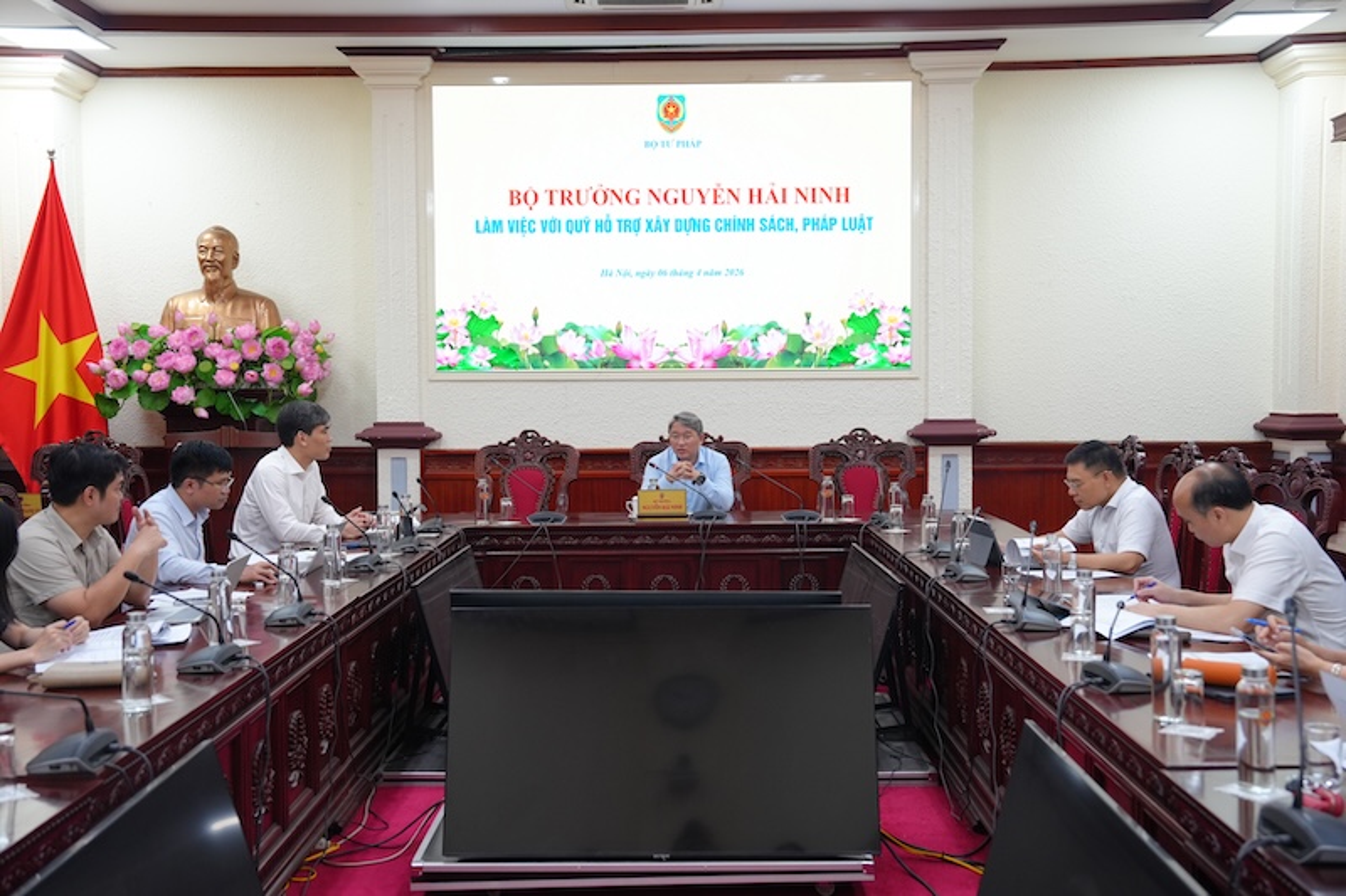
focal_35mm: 38
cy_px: 448
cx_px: 673
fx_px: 1420
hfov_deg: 50.7
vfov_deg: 35.0
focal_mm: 38
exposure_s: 1/160
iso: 1250
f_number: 3.5
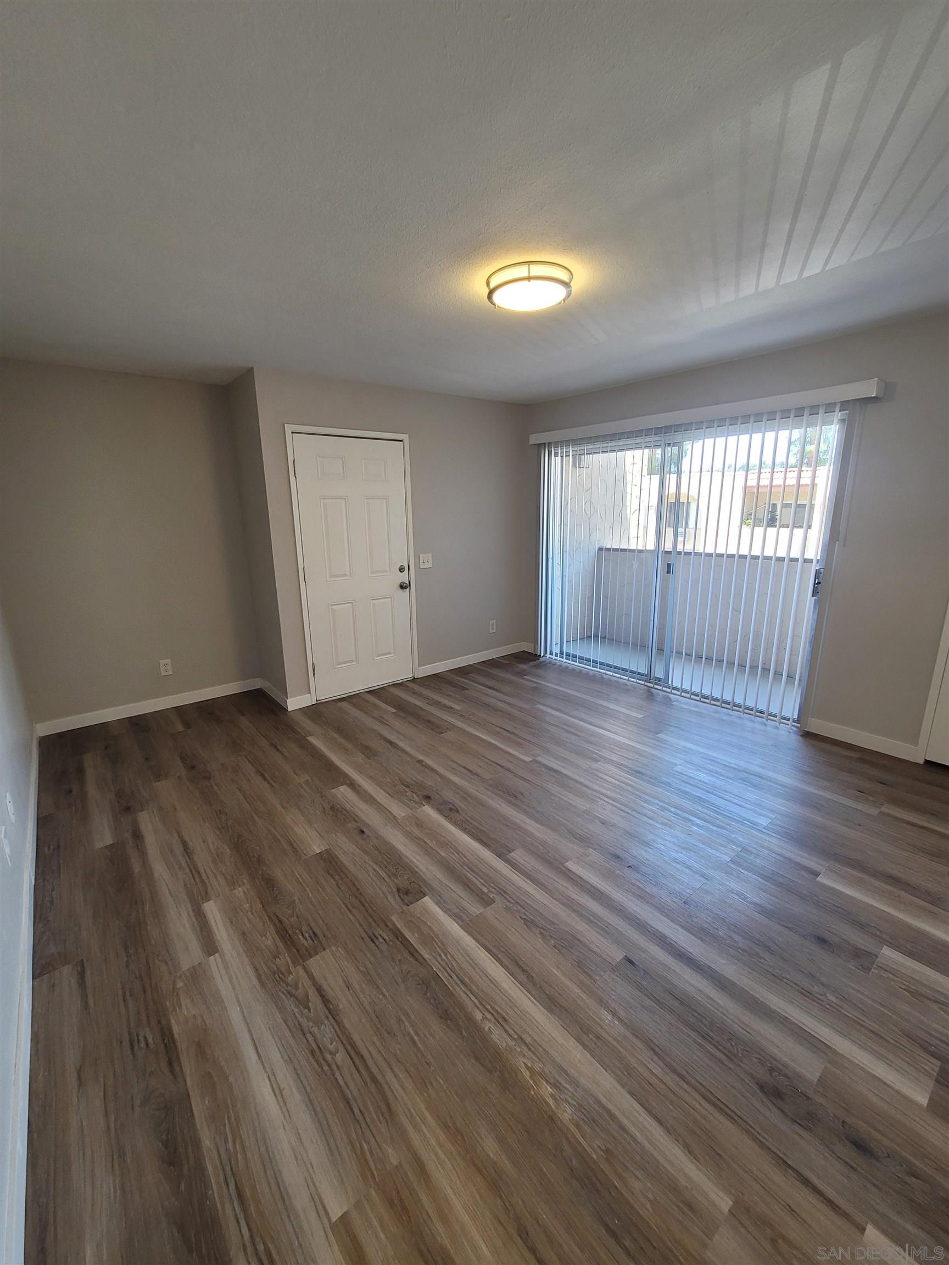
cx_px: 474
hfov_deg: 89.9
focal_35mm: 13
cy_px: 632
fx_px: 475
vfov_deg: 106.2
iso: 100
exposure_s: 1/60
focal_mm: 2.2
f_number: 2.2
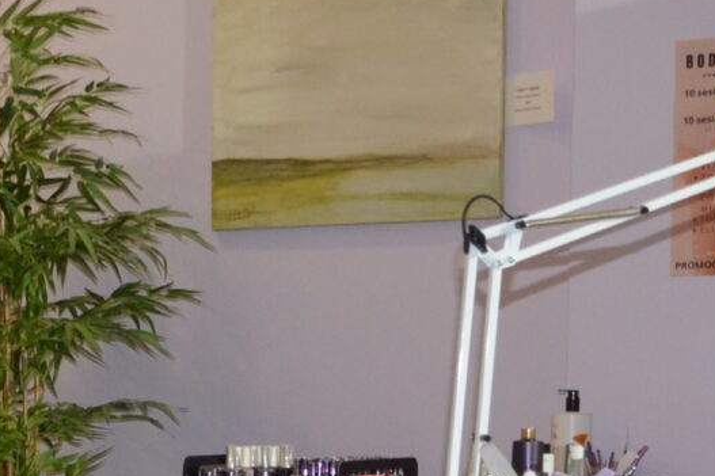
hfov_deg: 19.0
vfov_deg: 12.7
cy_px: 561
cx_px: 39
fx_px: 2085
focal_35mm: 105
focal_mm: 18
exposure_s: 1/60
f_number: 3.5
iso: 1100
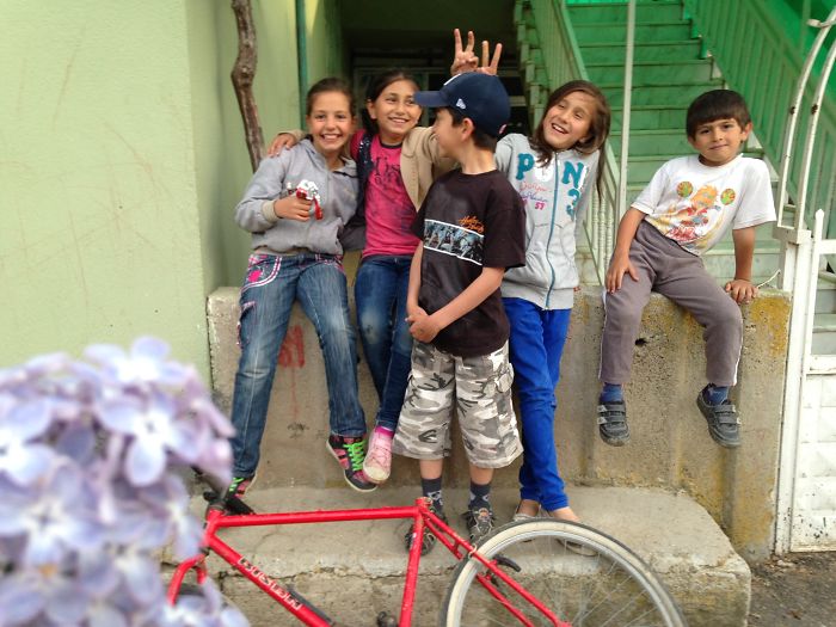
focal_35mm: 33
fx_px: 797
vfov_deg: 42.9
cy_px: 314
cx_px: 418
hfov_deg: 55.4
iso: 64
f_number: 2.4
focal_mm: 4.13
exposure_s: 1/120
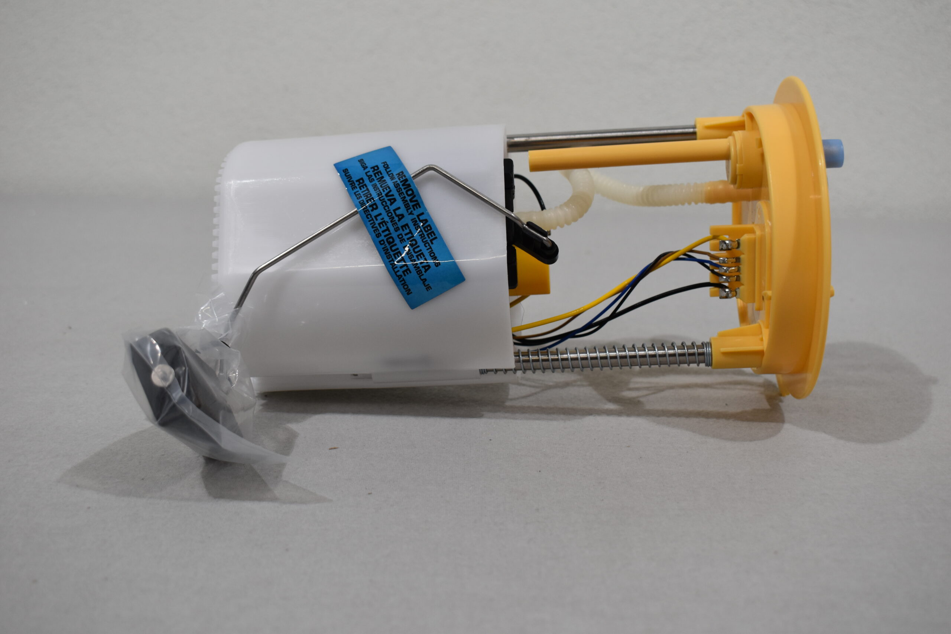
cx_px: 476
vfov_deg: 30.9
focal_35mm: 44
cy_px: 317
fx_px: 1149
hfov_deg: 45.0
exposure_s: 1/125
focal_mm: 29
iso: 400
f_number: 5.6
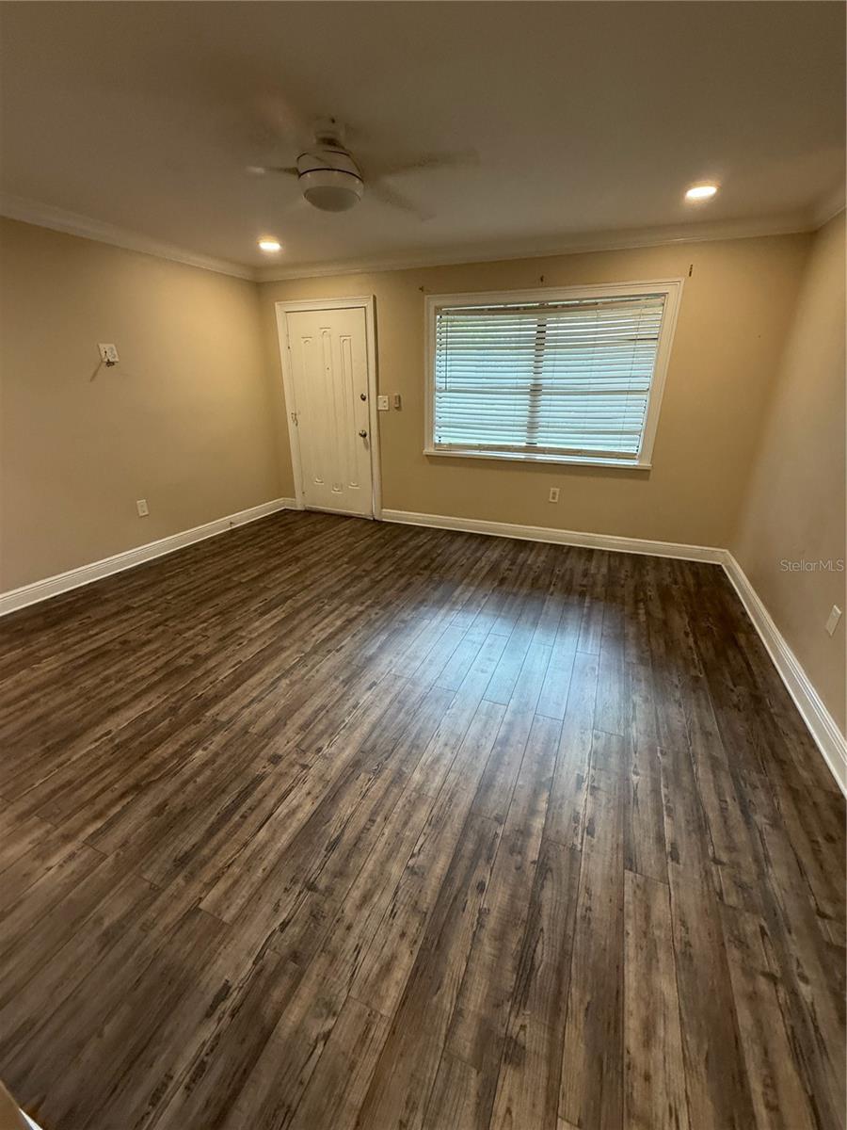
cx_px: 424
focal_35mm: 14
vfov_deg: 102.1
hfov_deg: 85.7
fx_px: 457
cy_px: 565
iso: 400
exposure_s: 1/60
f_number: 2.2
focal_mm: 2.22
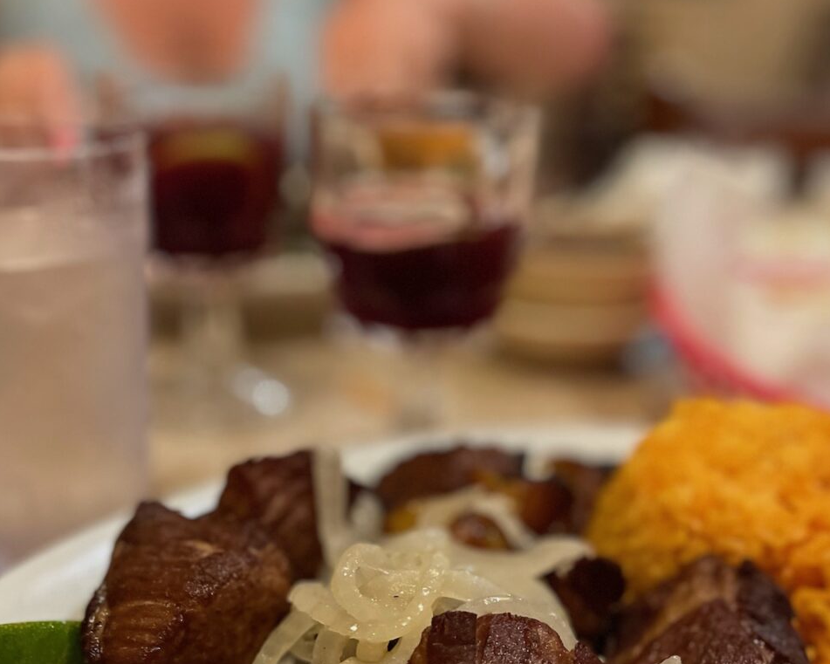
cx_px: 444
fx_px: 1007
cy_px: 436
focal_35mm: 41
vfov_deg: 36.2
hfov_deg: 44.8
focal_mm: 4.2
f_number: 1.6
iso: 500
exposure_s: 1/60
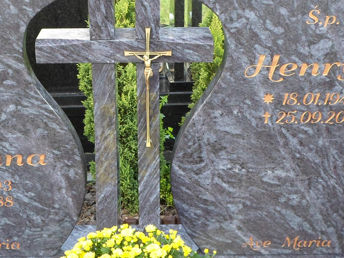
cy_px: 122
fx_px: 546
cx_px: 131
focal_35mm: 55
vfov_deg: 26.5
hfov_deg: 34.8
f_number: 2.7
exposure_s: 1/45
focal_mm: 5.5
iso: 80
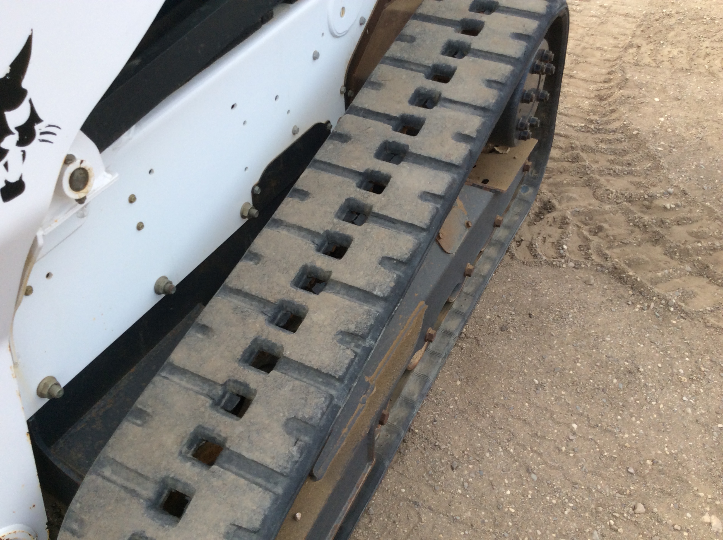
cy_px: 270
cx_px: 362
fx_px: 667
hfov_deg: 56.9
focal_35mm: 32
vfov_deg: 44.1
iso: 32
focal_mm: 3.3
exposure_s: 1/510
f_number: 2.4
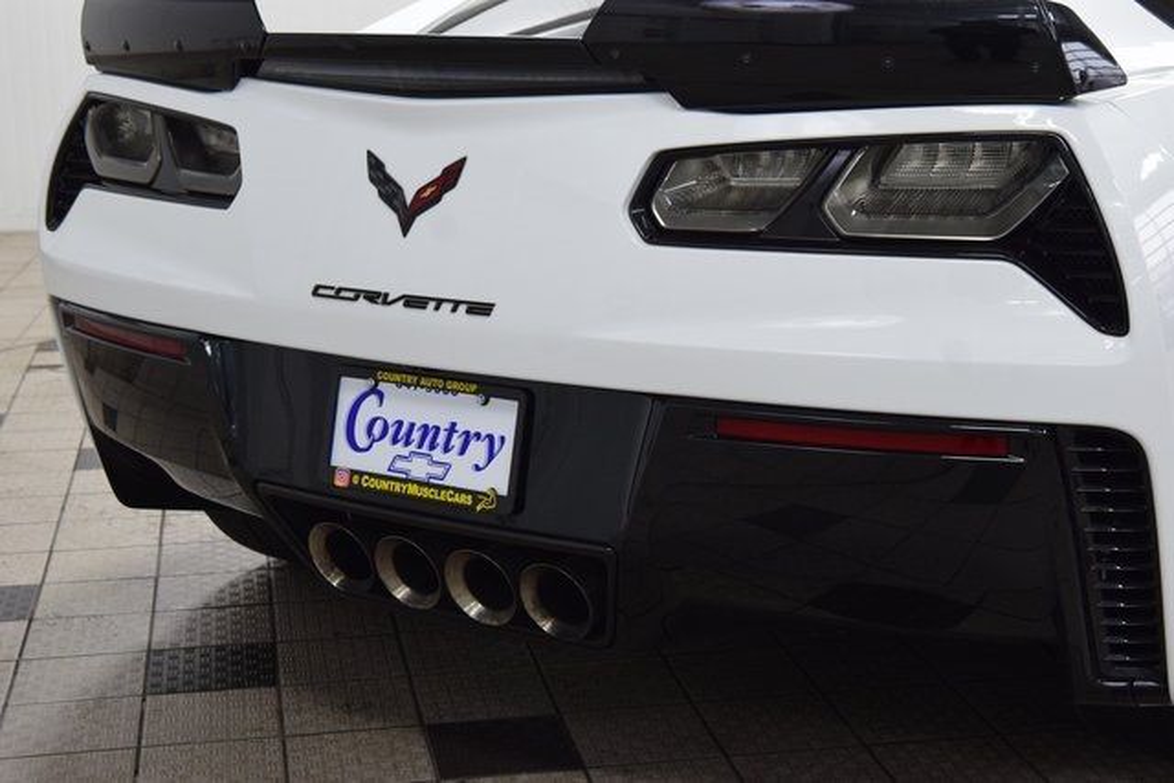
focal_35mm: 60
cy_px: 392
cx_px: 587
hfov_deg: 33.4
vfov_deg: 22.6
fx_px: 1957
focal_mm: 40
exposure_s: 1/60
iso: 1600
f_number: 5.6
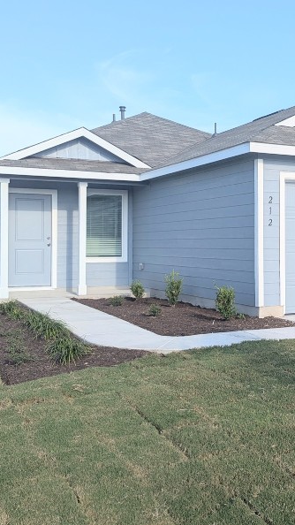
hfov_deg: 25.5
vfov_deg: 45.4
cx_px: 280
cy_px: 226
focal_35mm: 45
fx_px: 626
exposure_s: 1/1364
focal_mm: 6.81
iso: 45
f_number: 1.85
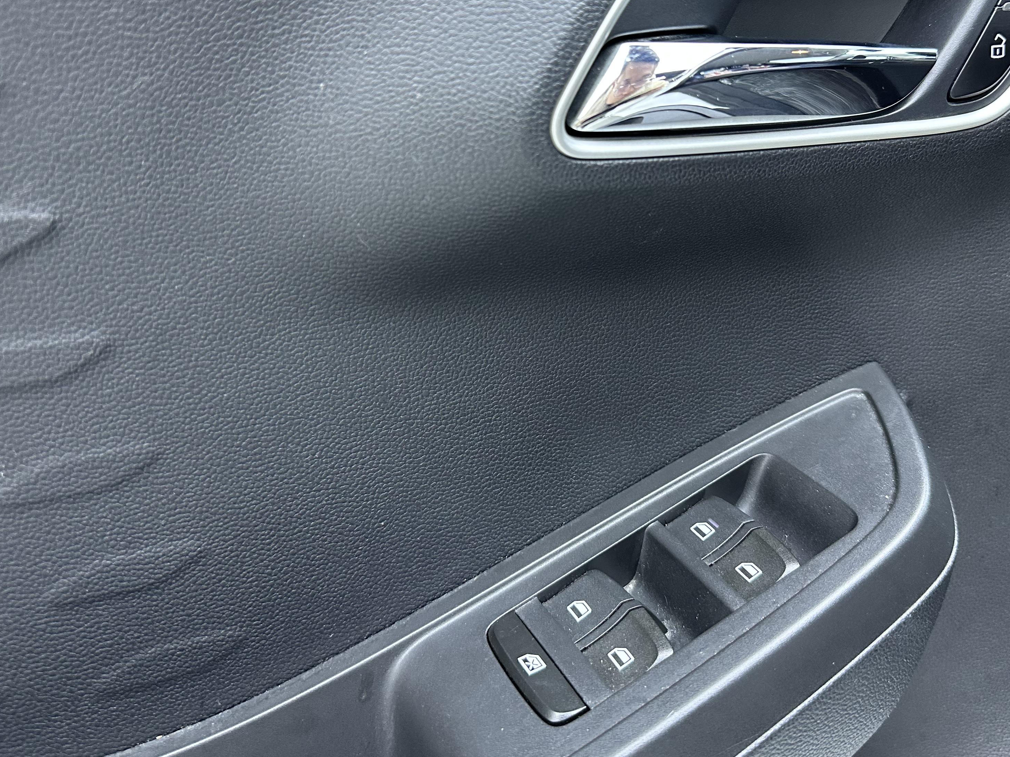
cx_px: 565
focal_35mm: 33
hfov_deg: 55.2
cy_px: 275
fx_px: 963
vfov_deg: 42.6
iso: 320
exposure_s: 1/60
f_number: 1.78
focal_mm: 6.86
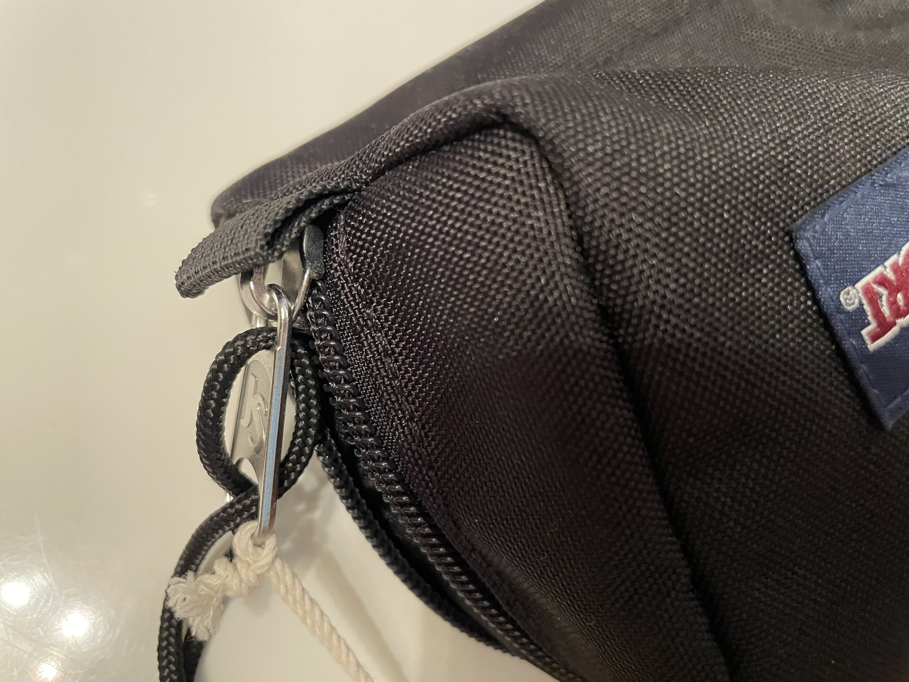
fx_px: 683
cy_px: 341
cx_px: 454
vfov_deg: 53.1
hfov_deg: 67.3
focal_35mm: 26
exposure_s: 1/40
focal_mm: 4.2
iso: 400
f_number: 1.6
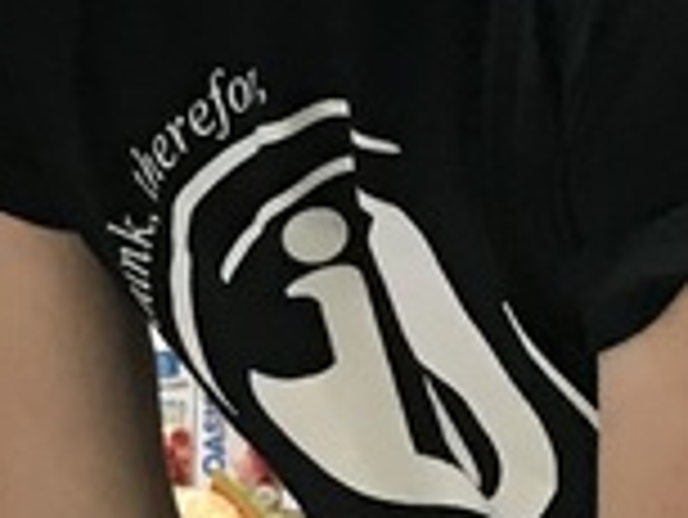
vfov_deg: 7.8
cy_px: -230
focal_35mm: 187
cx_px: -1102
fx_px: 3720
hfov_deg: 9.2
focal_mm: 3.99
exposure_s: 1/16
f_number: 1.8
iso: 100
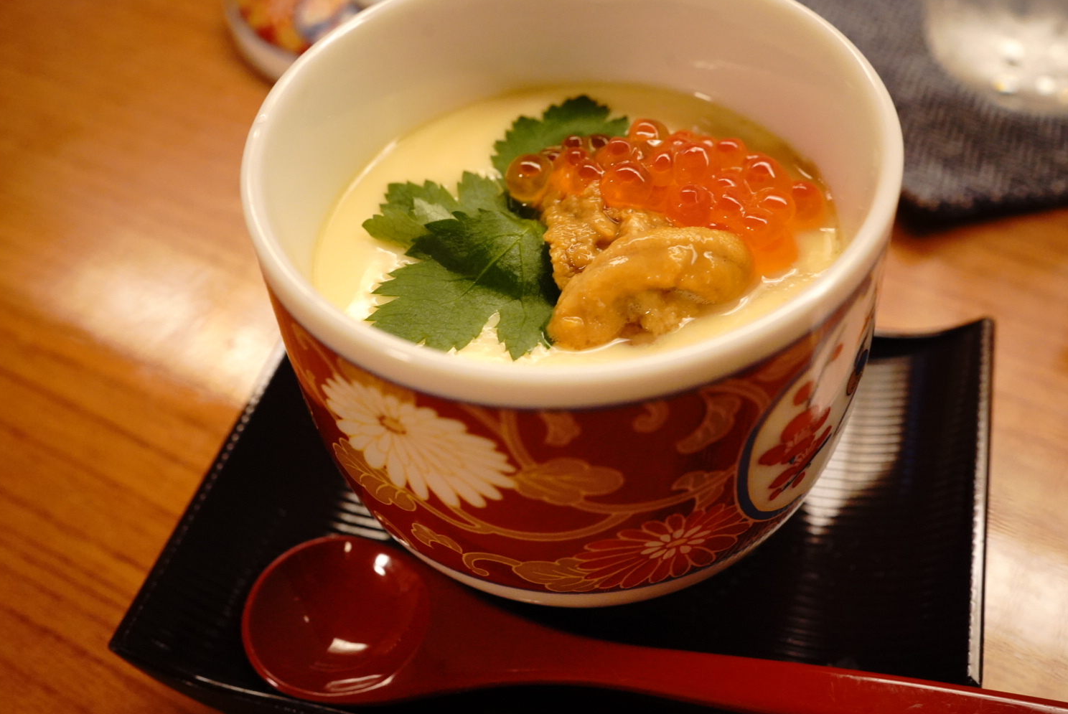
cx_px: 570
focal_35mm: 38
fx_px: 1128
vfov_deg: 35.1
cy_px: 349
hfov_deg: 50.6
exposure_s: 1/40
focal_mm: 35
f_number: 8
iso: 6400
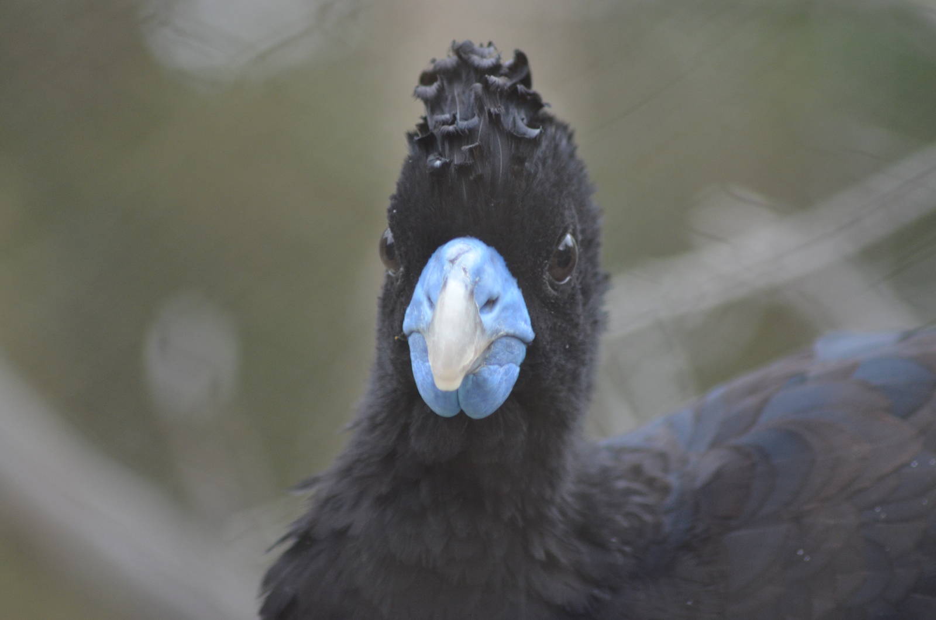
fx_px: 11677
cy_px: 310
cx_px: 468
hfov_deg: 4.6
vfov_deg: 3.0
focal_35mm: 450
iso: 900
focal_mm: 300
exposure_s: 1/500
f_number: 5.6
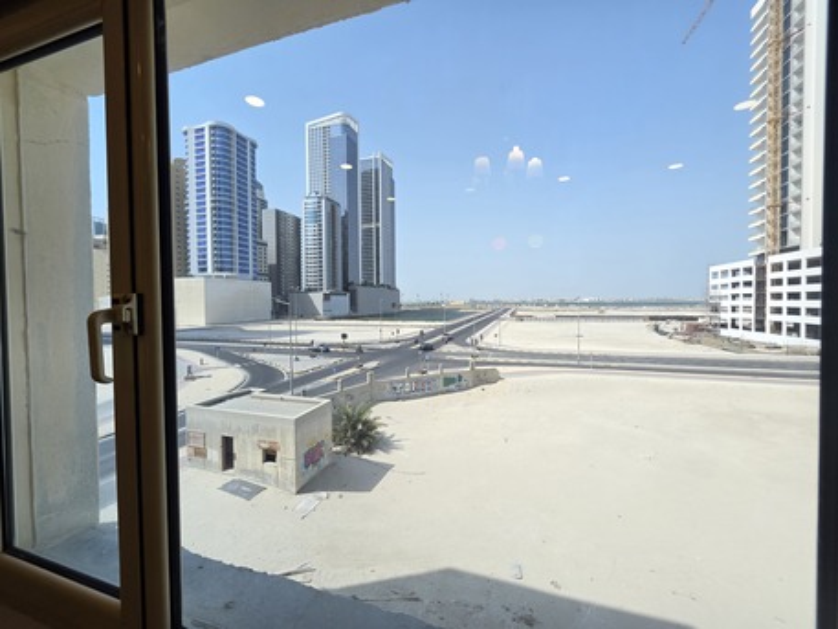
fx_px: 315
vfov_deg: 89.9
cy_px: 314
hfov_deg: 106.2
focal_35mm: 13
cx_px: 419
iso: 40
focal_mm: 2.2
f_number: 1.9
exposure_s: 1/288
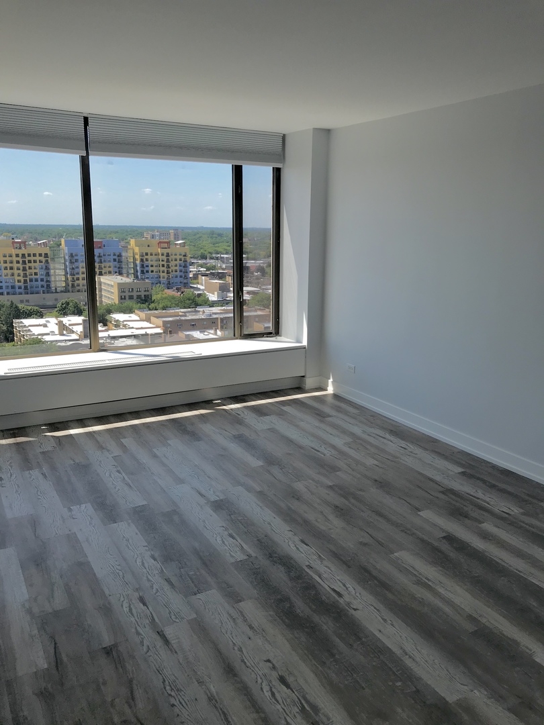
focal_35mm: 28
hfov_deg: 49.7
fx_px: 587
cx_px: 272
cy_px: 362
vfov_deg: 63.4
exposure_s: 1/1389
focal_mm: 3.99
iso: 20
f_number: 1.8
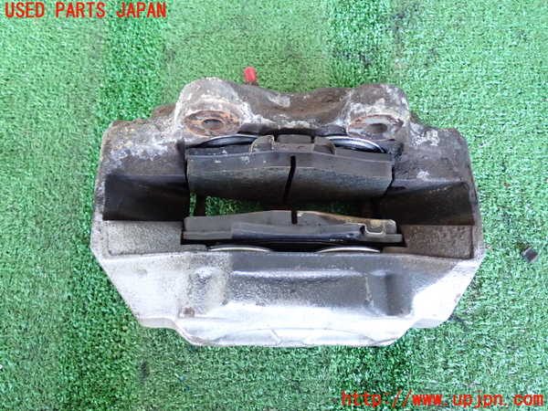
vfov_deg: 37.7
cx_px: 274
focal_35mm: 38
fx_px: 602
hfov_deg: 49.0
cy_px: 206
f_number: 2.7
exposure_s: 1/40
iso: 640
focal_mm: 6.83
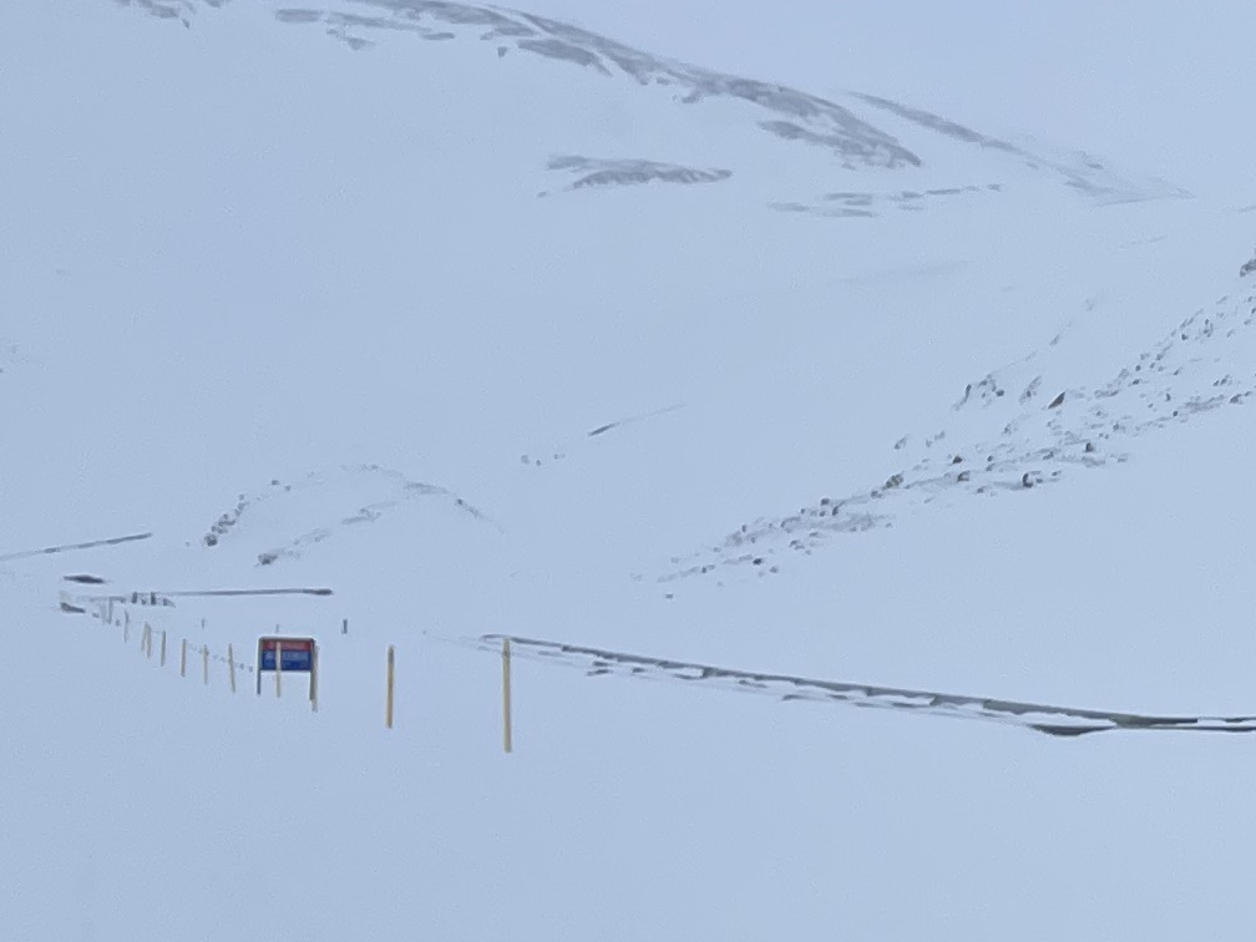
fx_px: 3774
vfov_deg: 14.2
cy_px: 693
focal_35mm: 104
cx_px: 2424
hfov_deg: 15.5
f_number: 1.6
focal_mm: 5.1
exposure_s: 1/3922
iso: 32
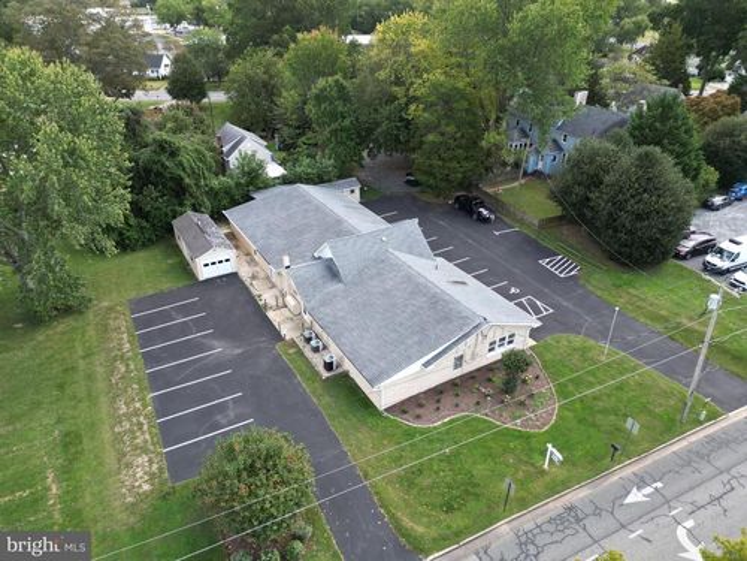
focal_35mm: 24
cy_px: 280
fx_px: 518
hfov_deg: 71.6
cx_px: 374
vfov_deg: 56.8
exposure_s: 1/400
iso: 100
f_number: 1.7
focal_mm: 6.72
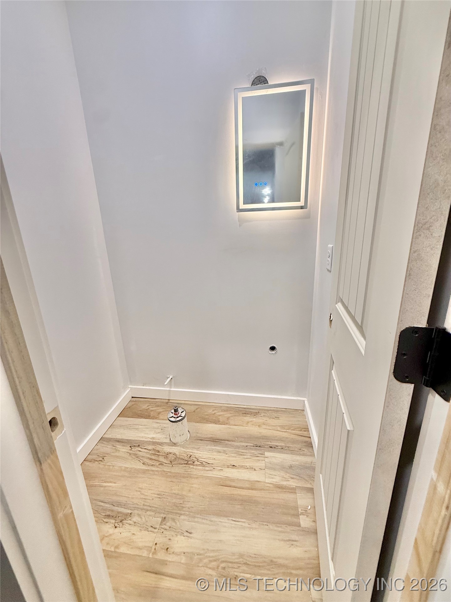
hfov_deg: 85.7
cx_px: 226
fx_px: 243
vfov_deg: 102.1
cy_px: 301
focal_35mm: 14
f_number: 2.2
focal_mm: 2.22
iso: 160
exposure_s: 1/120
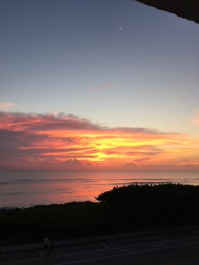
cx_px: 100
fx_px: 222
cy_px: 132
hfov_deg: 48.2
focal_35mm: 29
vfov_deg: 61.7
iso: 32
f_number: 2.2
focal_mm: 4.15
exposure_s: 1/30
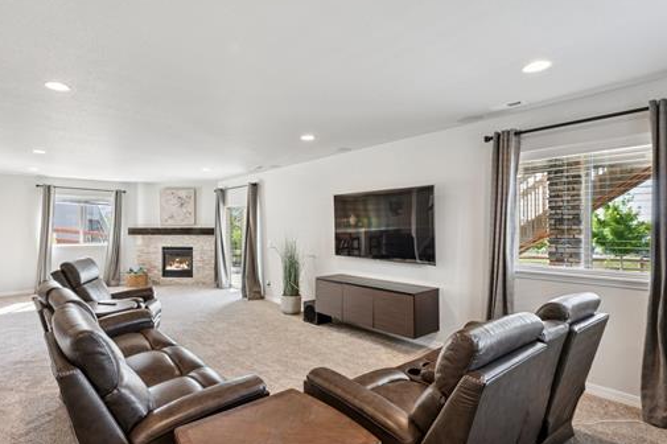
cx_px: 288
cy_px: 223
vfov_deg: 64.5
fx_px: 352
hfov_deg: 86.4
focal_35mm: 19
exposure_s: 1/1.25
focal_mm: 15
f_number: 11
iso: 100
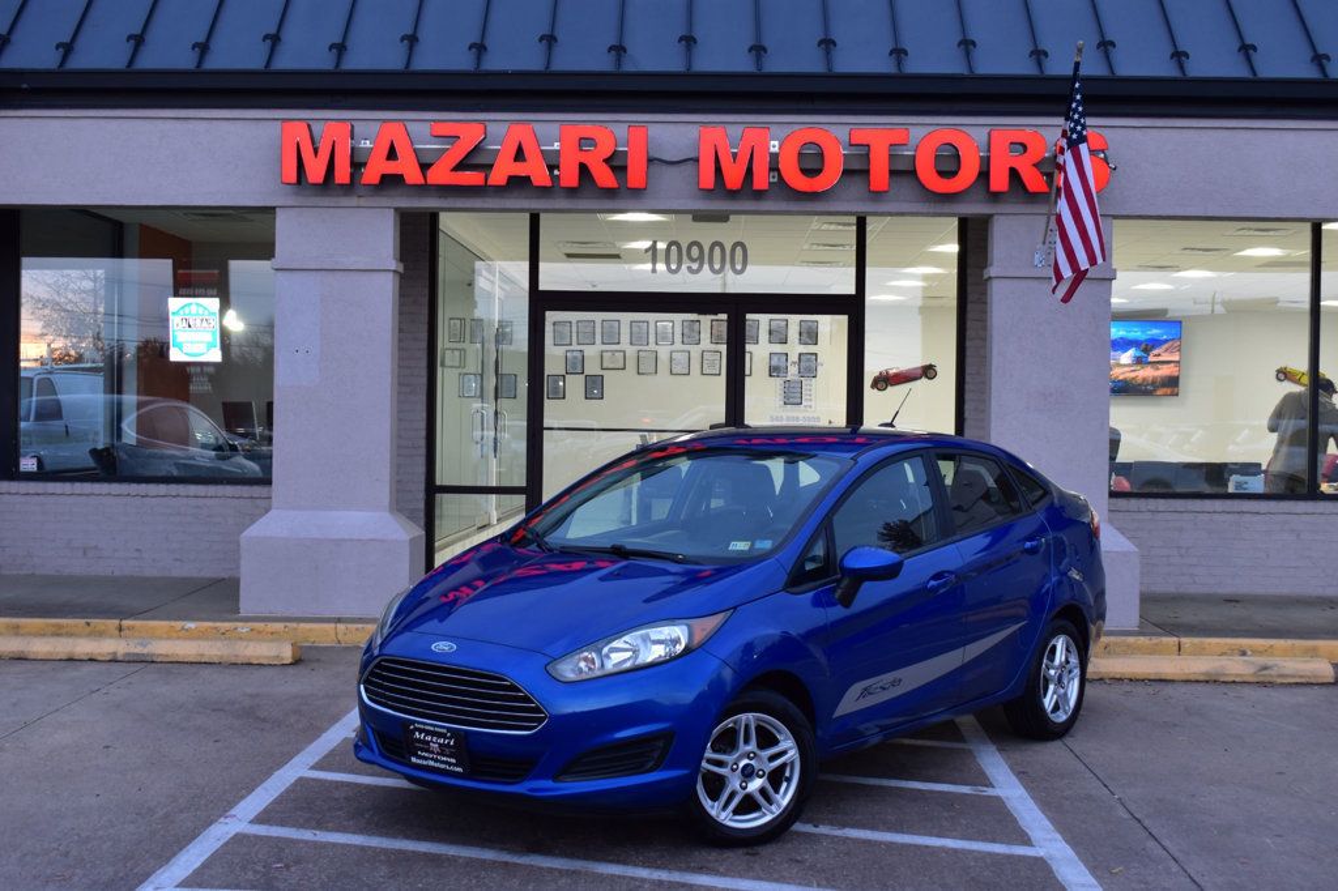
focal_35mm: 48
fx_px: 1783
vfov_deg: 28.1
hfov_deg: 41.1
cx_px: 669
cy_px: 446
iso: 400
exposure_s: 1/25
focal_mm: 32
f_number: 7.1
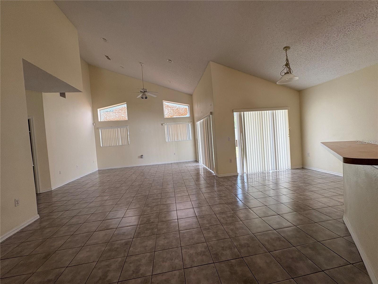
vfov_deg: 85.7
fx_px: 153
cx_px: 189
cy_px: 142
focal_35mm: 14
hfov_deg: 102.1
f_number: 2.2
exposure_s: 1/120
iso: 100
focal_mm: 2.22
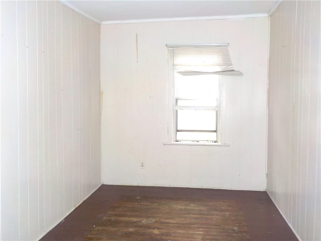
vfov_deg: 46.8
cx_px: 160
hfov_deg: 60.0
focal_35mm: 30
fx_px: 278
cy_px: 120
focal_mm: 4.1
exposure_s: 1/30
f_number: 3.3
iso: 200
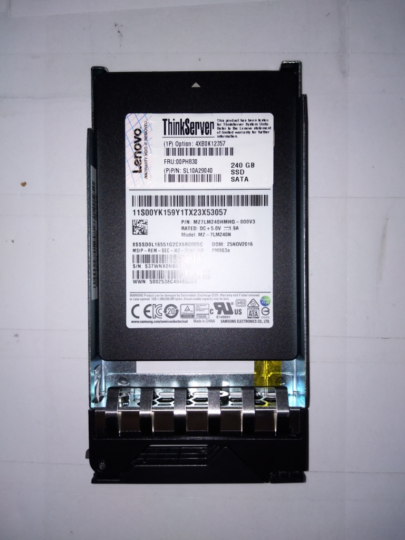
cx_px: 202
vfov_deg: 67.3
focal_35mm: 26
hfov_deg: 53.1
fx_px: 406
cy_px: 270
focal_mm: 3.88
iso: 50
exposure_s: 1/209
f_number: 2
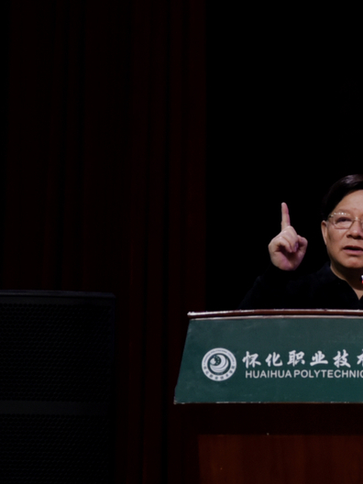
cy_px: 240
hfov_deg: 14.4
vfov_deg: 19.3
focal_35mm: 102
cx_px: 328
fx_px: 1426
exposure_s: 1/200
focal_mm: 70
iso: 1000
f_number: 2.8
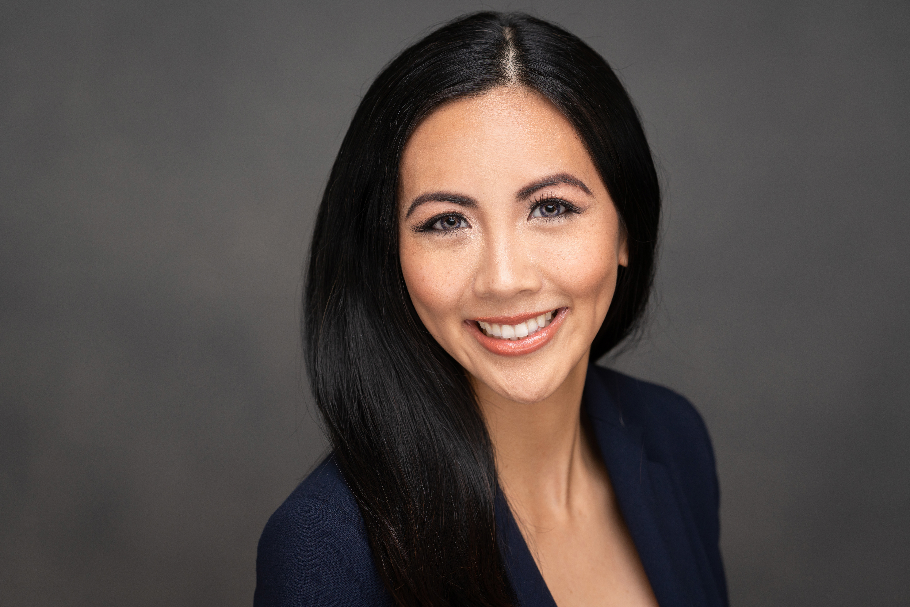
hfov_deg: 23.9
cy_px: 304
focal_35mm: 85
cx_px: 455
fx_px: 2149
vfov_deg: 16.1
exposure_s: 1/125
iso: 200
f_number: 3.5
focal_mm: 85
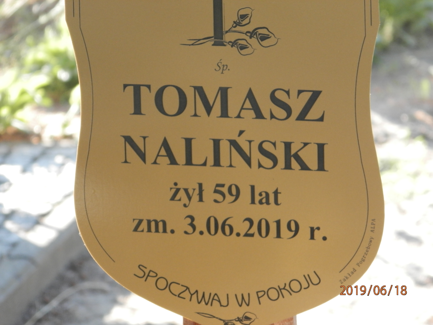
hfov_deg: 8.8
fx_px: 2802
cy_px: 162
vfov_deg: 6.6
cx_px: 216
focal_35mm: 224
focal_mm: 40
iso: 200
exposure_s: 1/50
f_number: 5.4
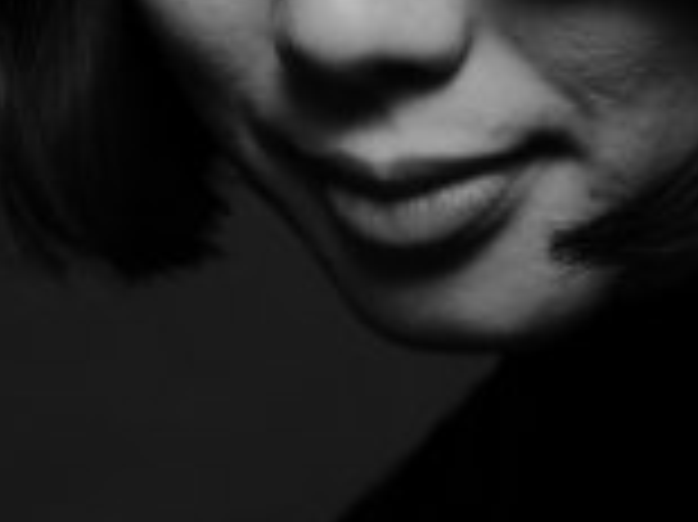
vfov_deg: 5.1
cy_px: -63
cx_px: -9
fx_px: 5904
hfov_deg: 6.7
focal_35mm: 293
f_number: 4
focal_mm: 50
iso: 200
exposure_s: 1/250
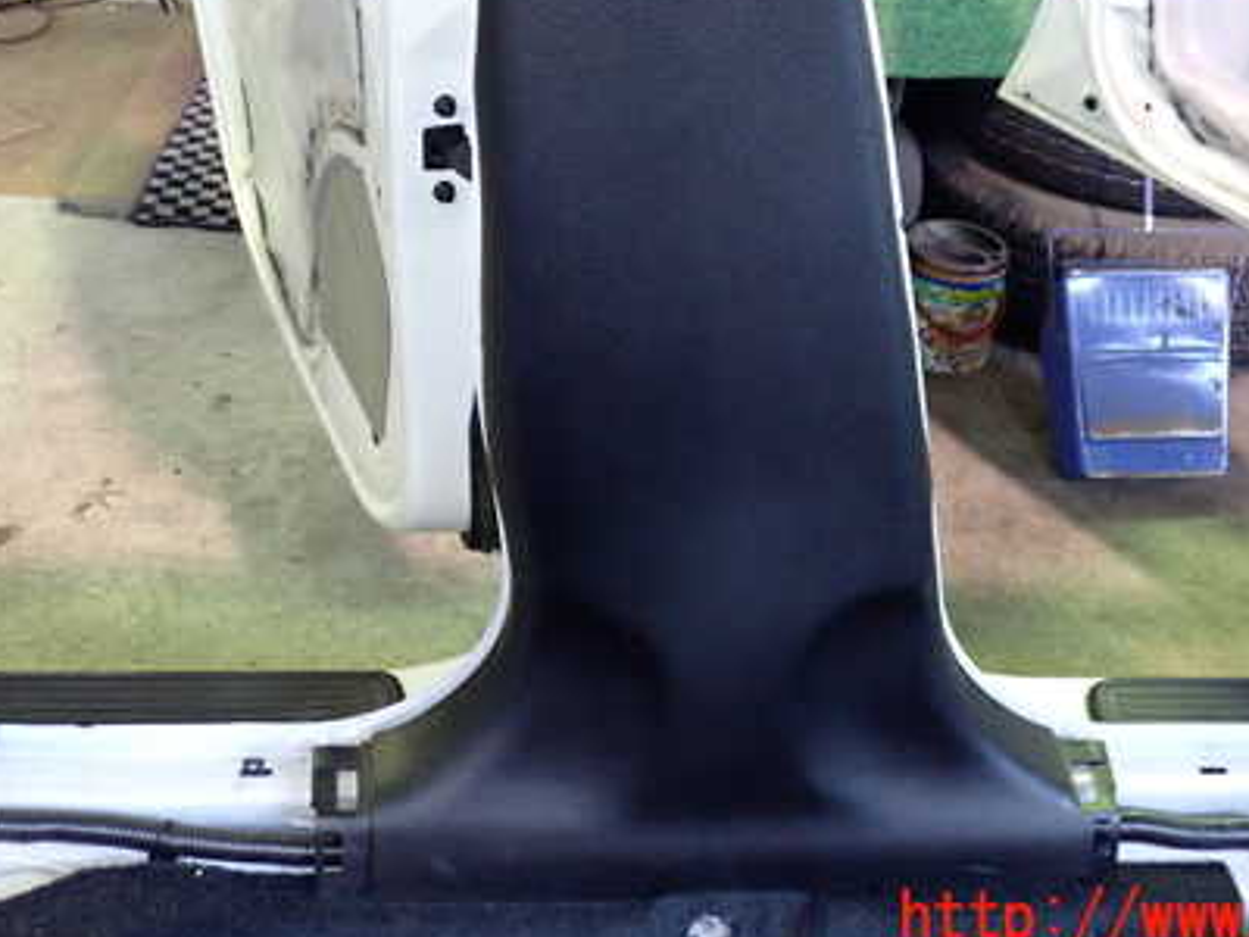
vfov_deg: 31.7
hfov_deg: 42.1
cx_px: 668
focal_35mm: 45
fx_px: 1624
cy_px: 256
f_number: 2.3
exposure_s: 1/30
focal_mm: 5.4
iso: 800
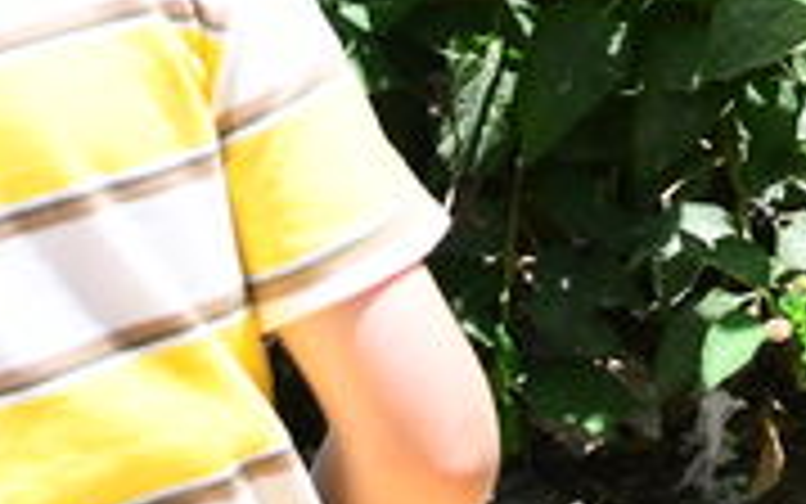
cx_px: 1058
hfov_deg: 5.9
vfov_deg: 3.6
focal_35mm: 351
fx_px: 7713
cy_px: -1154
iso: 160
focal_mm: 44
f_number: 5.6
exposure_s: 1/400
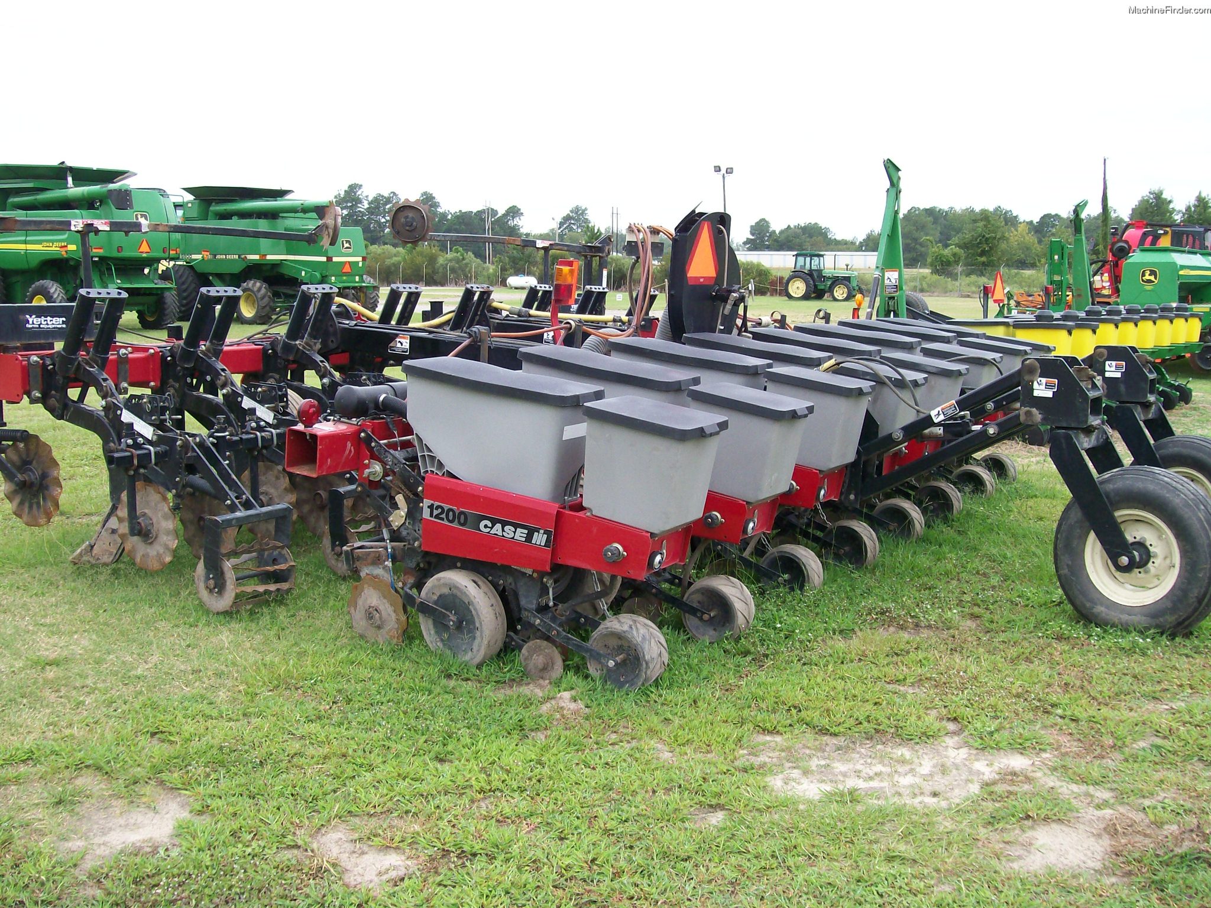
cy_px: 454
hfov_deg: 51.4
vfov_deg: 39.7
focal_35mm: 36
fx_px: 1259
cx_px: 606
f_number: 2.7
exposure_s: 1/218
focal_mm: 6
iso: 80
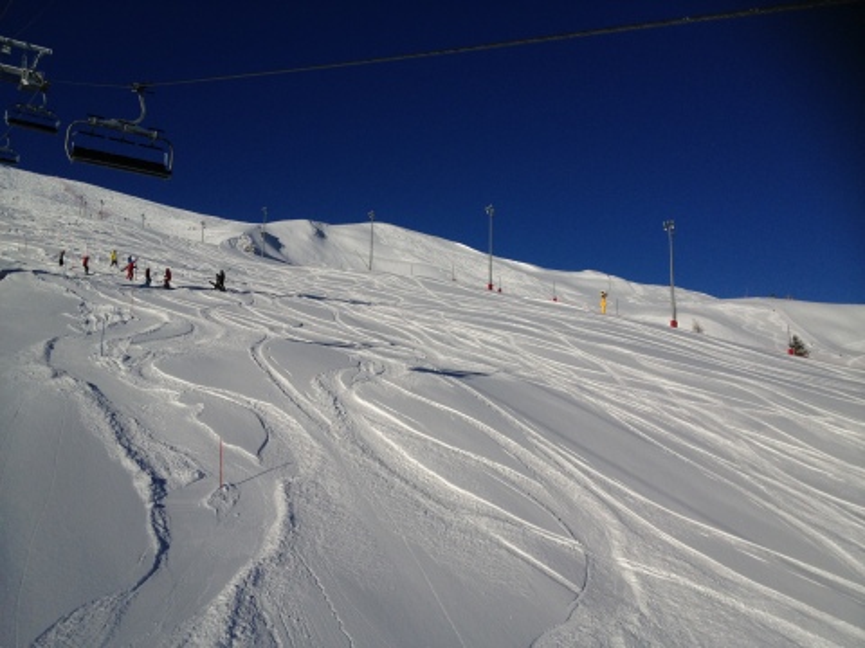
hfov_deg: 52.6
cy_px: 324
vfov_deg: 40.7
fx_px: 875
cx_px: 432
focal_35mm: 35
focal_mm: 4.28
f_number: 2.4
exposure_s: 1/6135
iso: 50
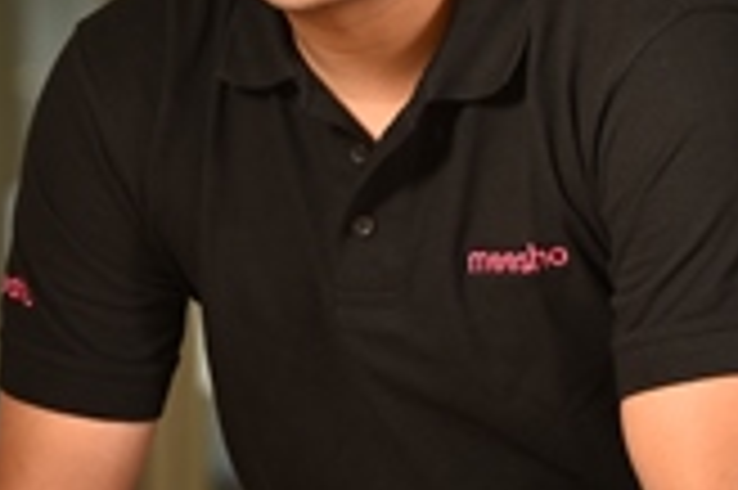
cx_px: 252
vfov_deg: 2.8
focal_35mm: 492
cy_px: 200
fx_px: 10076
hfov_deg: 4.2
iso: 250
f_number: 5.6
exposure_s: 1/50
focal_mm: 155
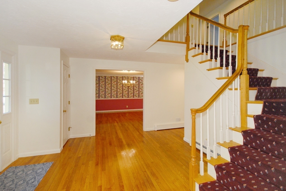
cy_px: 96
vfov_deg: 77.5
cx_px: 143
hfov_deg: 100.3
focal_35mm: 15
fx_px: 119
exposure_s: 1/60
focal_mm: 10
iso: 640
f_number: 4
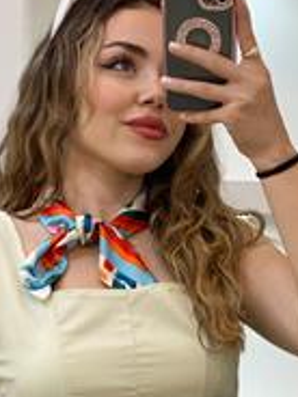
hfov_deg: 12.6
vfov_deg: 16.5
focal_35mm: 117
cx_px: 91
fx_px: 1343
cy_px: 377
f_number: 2
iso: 100
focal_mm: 6
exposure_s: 1/100
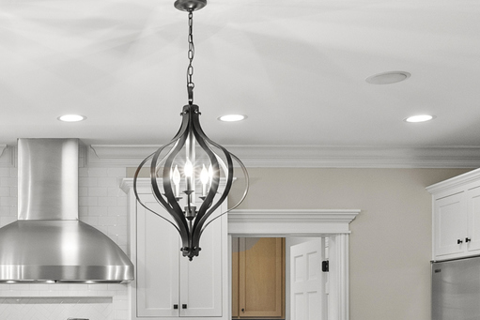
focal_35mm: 57
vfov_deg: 22.8
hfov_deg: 33.4
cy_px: 321
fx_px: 760
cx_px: 61
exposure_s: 1
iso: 640
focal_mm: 18
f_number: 8
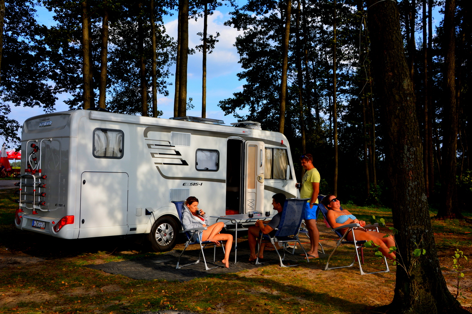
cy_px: 157
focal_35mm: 38
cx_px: 236
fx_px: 492
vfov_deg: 35.5
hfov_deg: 51.3
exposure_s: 1/200
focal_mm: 25
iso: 100
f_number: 7.1
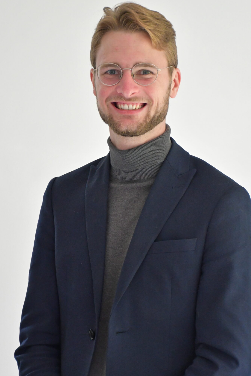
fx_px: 1317
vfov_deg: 16.3
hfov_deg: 10.9
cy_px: 157
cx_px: 121
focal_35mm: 126
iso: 3200
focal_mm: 66
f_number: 5
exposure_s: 1/200
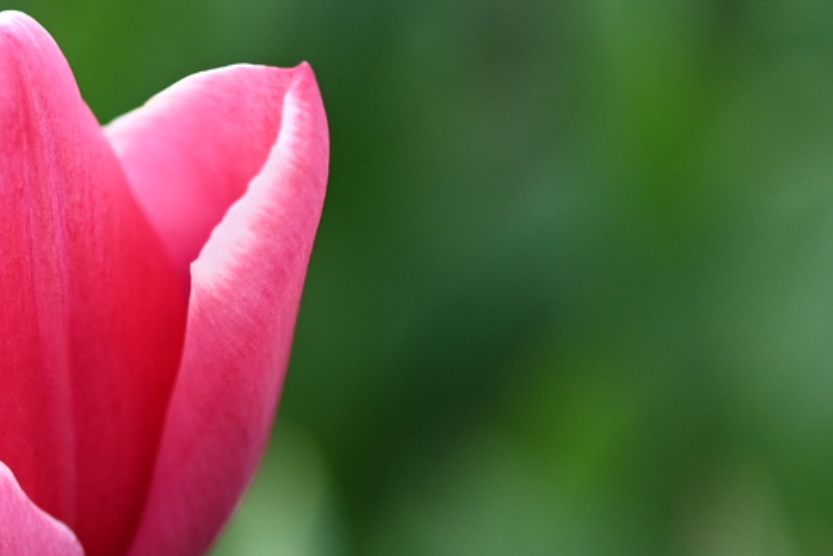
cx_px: 39
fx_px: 3541
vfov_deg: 9.0
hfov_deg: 13.3
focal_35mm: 153
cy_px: 94
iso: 640
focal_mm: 50
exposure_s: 1/3200
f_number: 3.8
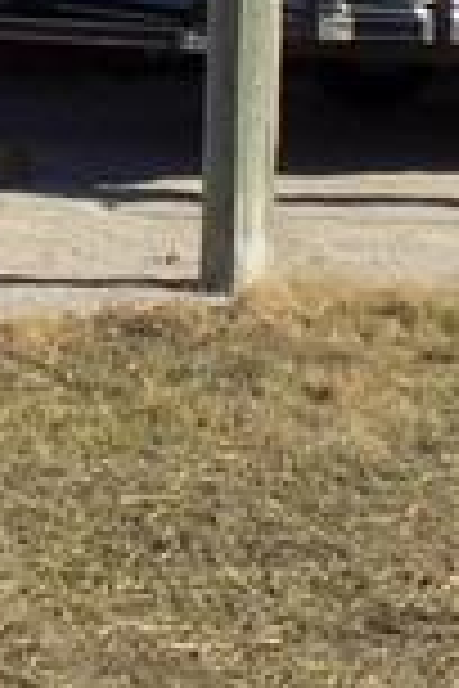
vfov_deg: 12.5
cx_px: 0
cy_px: -130
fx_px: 3060
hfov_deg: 8.5
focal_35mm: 160
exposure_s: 1/800
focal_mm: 4
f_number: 3.1
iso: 80
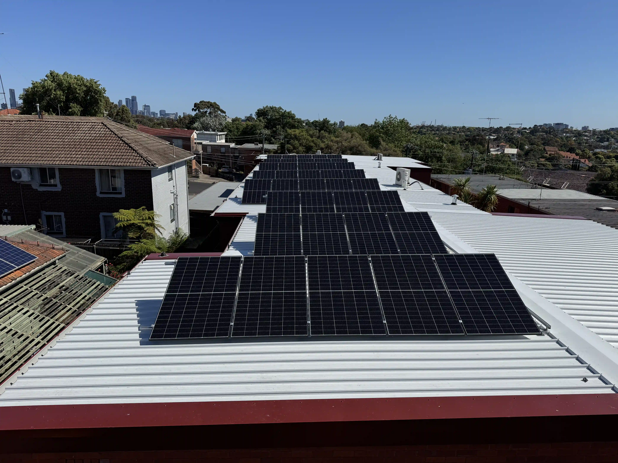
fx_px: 428
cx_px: 309
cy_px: 232
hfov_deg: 71.6
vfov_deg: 56.8
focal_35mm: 24
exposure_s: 1/9009
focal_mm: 6.76
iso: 80
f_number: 1.78
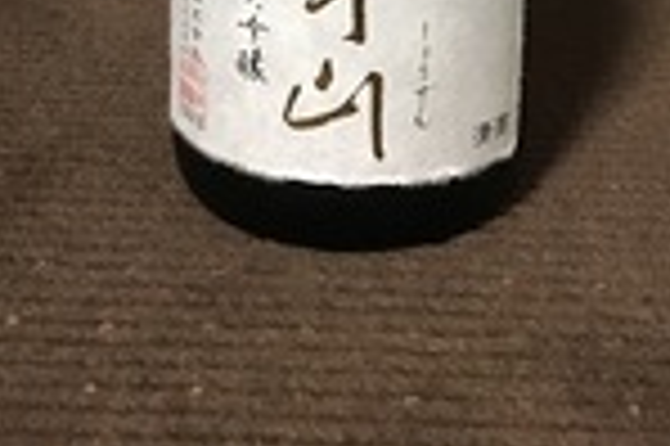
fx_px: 1357
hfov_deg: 27.7
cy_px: -342
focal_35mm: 73
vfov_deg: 16.0
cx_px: 346
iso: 250
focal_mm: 4.15
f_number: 2.2
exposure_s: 1/15
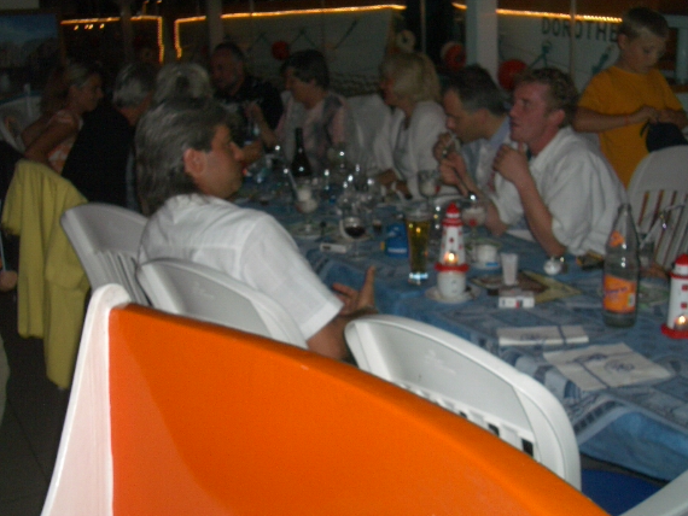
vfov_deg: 31.5
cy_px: 254
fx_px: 915
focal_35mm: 46
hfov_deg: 41.2
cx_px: 357
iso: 100
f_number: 2.8
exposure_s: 1/60
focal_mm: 6.8
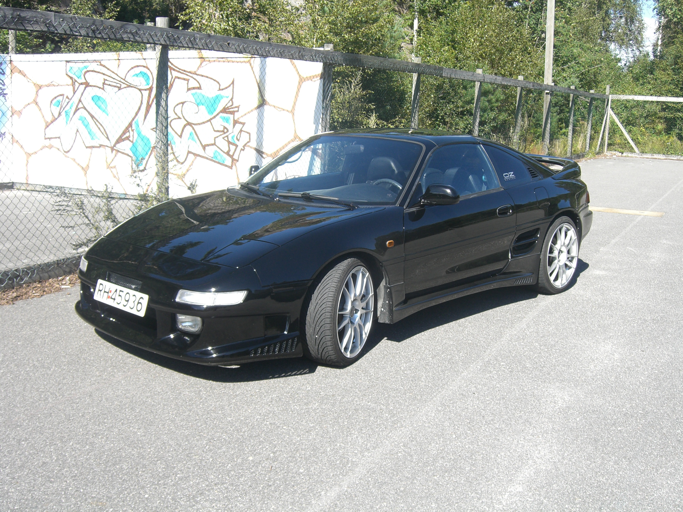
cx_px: 342
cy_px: 256
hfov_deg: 49.0
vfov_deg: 37.7
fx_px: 750
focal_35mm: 38
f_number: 4
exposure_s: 1/320
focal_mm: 7.9
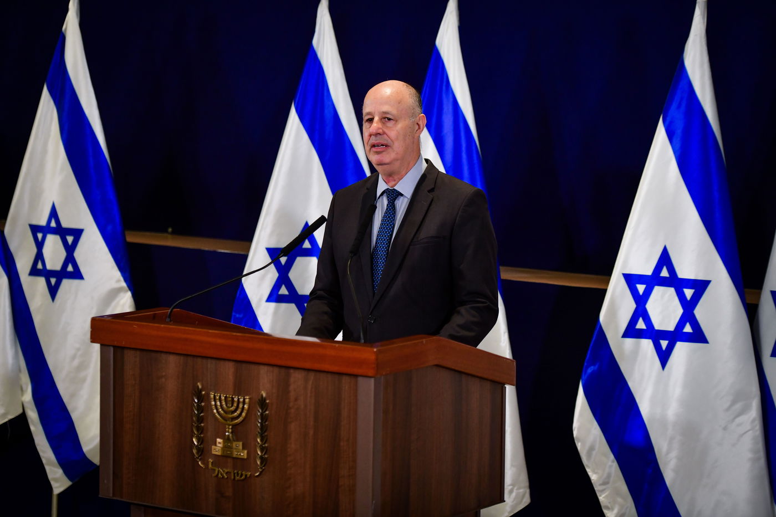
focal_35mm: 98
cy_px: 258
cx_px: 388
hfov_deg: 20.8
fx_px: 2112
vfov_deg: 14.0
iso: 2500
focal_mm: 98
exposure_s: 1/400
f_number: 2.8
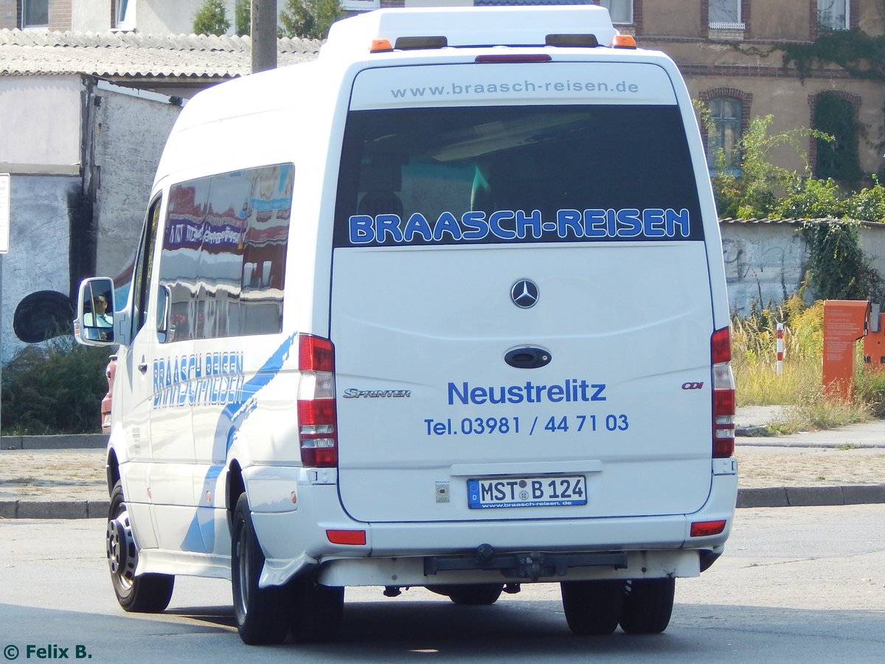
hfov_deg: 7.1
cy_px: 332
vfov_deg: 5.3
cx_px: 442
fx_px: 7133
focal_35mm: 279
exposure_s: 1/200
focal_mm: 50.1
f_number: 5.7
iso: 125
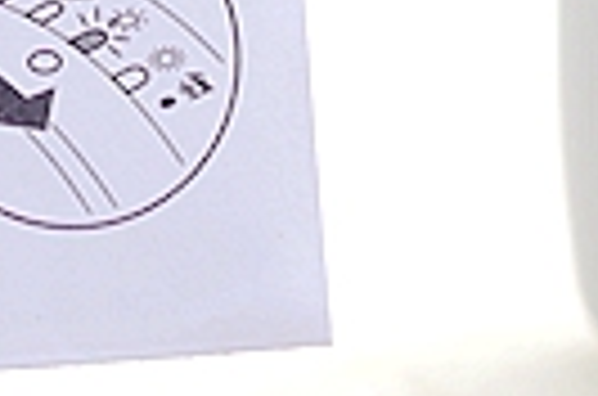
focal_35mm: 187
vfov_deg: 6.7
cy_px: -698
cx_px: -40
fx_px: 3099
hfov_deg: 10.9
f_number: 5
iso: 100
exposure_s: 1/100
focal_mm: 21.25
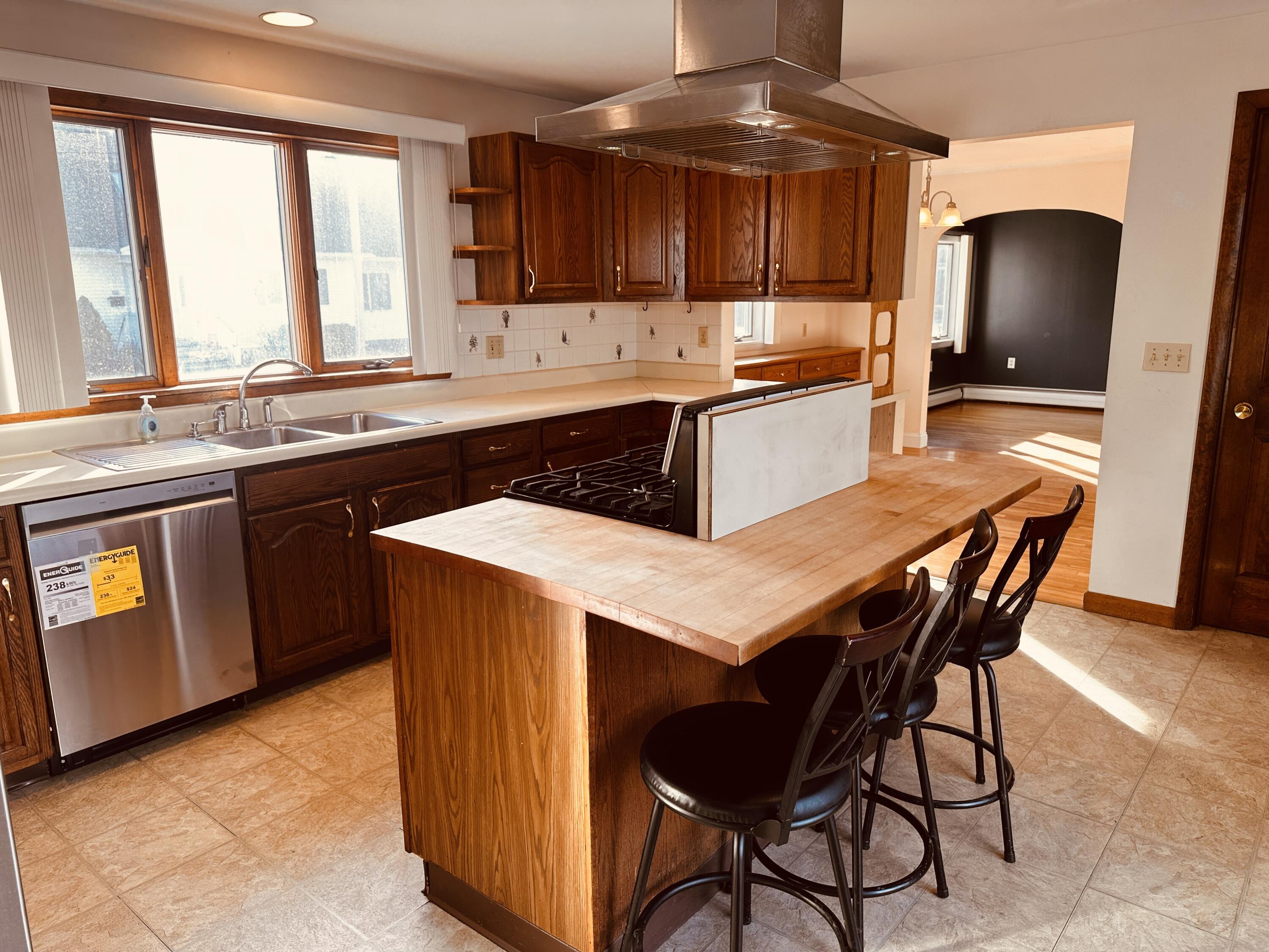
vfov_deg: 56.8
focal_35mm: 24
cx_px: 634
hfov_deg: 71.6
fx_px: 880
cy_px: 476
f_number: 1.78
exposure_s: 1/120
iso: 80
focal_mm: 6.86
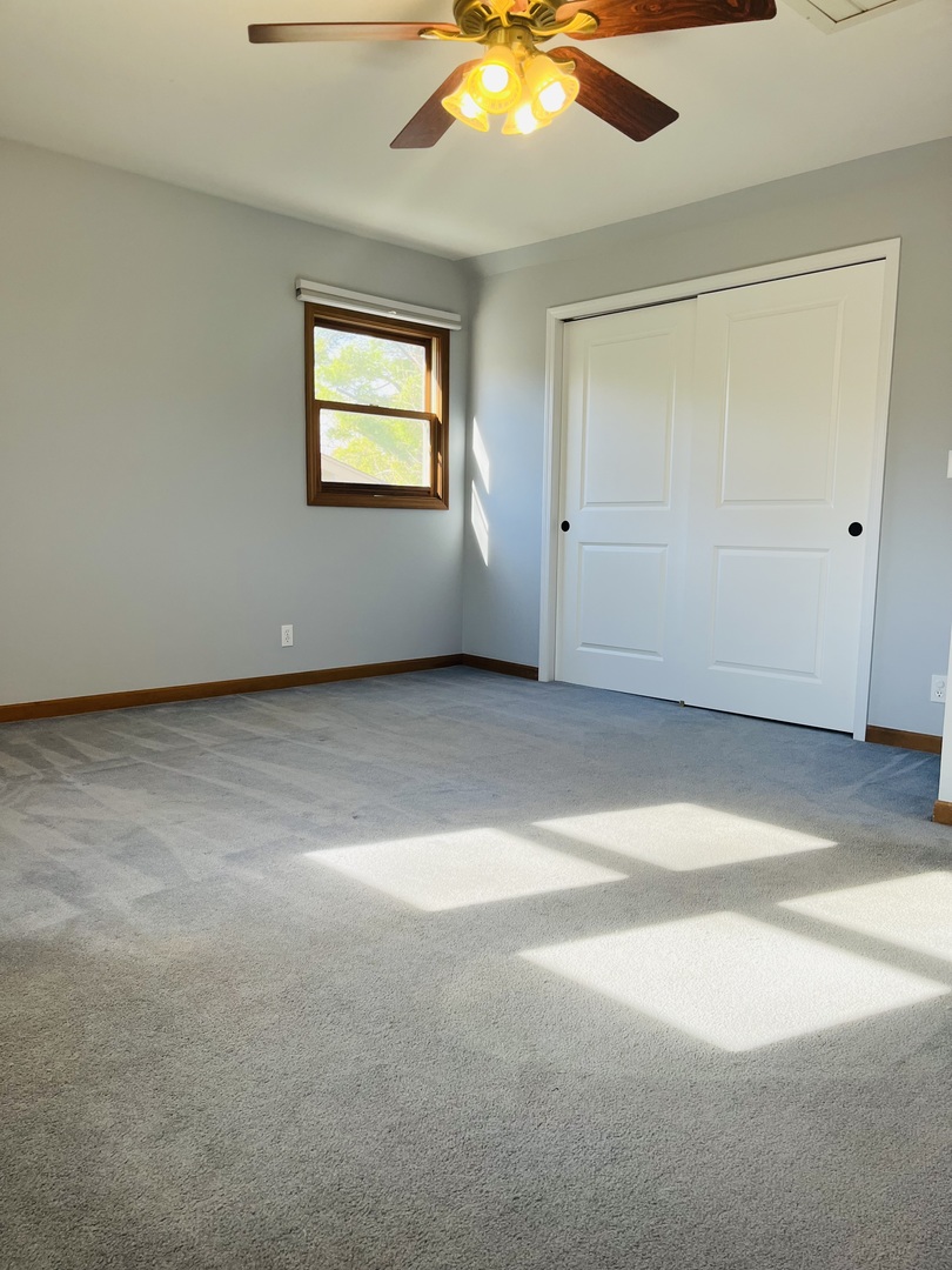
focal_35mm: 26
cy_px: 635
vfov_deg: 67.3
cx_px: 476
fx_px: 953
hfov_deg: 53.1
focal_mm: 5.1
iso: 64
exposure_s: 1/142
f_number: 1.6
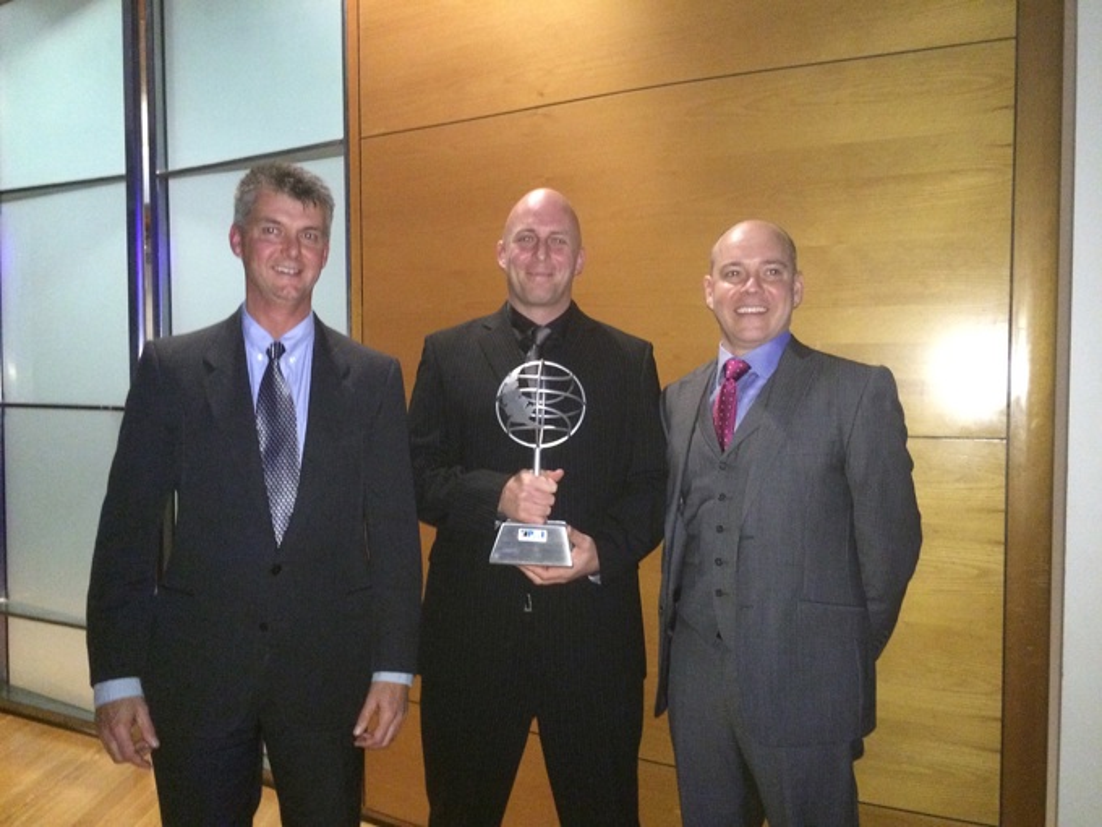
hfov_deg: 61.7
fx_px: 923
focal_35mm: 29
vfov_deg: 48.2
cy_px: 414
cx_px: 551
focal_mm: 4.15
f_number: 2.2
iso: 640
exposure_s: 1/16
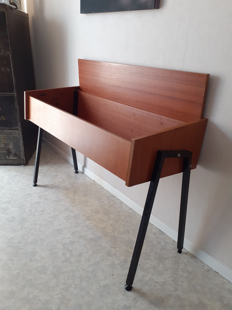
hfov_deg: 51.4
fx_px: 241
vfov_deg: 65.3
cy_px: 155
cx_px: 116
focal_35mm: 27
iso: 160
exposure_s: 1/50
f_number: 1.9
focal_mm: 3.6
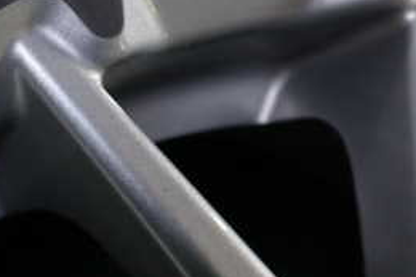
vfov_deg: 18.9
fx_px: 831
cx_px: -51
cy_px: 96
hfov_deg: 25.8
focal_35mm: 72
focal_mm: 5.4
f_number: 2.3
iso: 100
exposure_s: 1/60
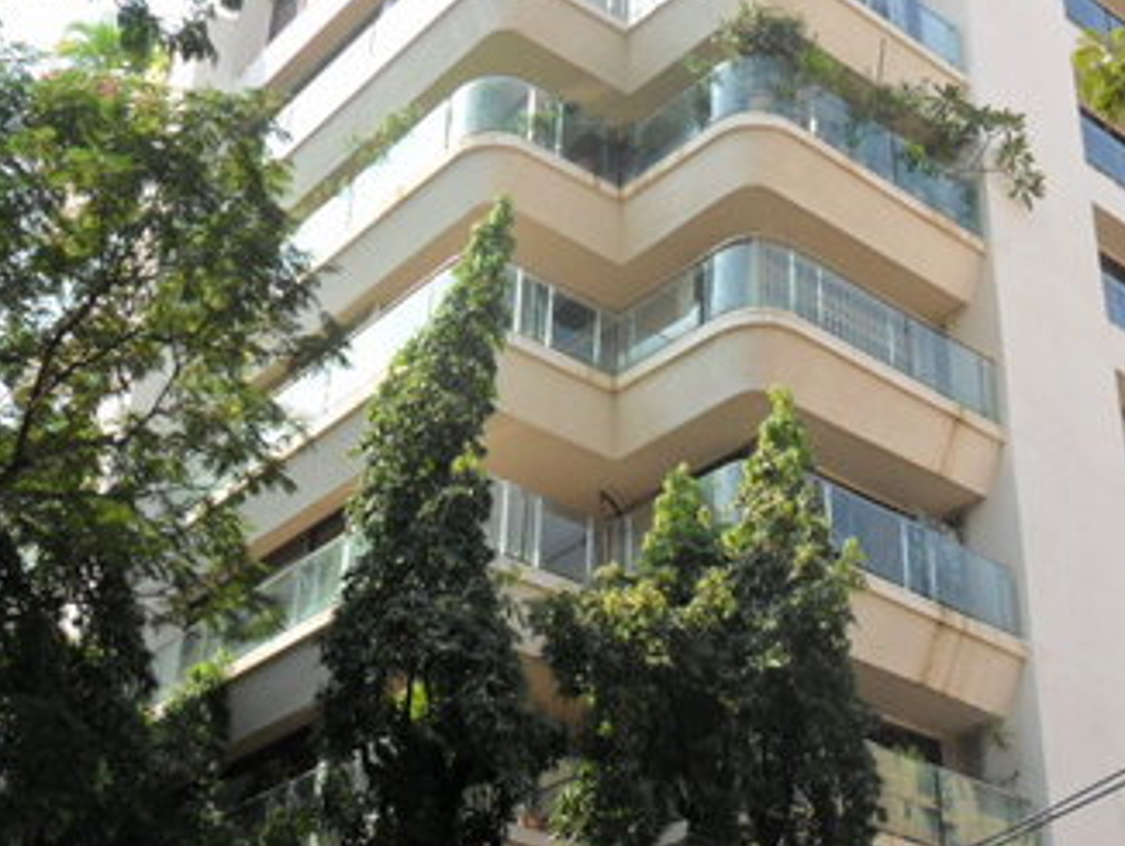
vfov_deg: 27.6
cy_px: 421
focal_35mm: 53
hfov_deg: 36.1
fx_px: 1724
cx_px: 573
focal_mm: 4.9
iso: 100
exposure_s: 1/500
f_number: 3.5
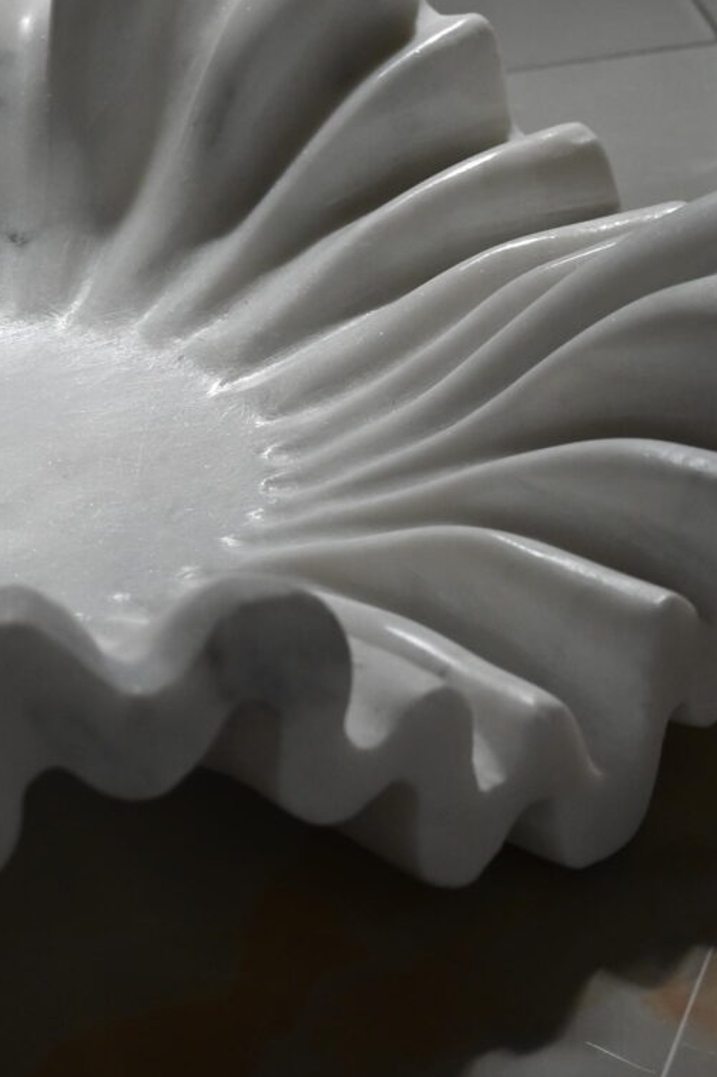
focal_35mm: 295
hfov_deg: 4.7
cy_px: 469
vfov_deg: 7.0
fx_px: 8816
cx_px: 78
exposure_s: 1/40
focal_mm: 58
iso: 250
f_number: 4.5
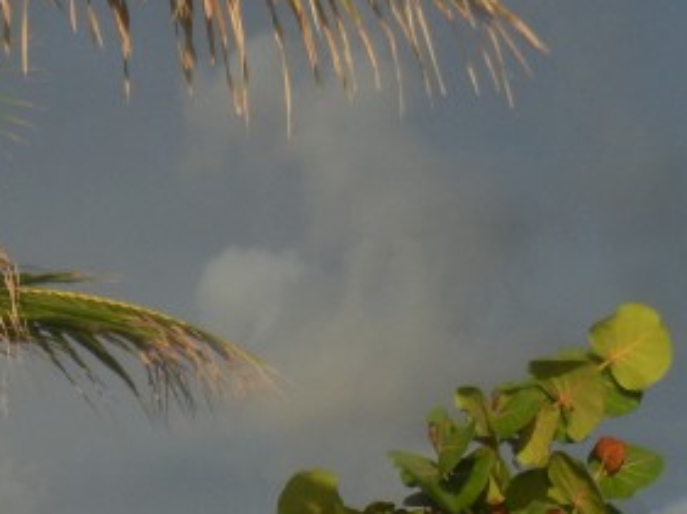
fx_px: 2161
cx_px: 32
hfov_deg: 17.7
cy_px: 770
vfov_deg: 12.9
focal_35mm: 109
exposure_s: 1/666
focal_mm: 5.4
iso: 160
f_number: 3.5
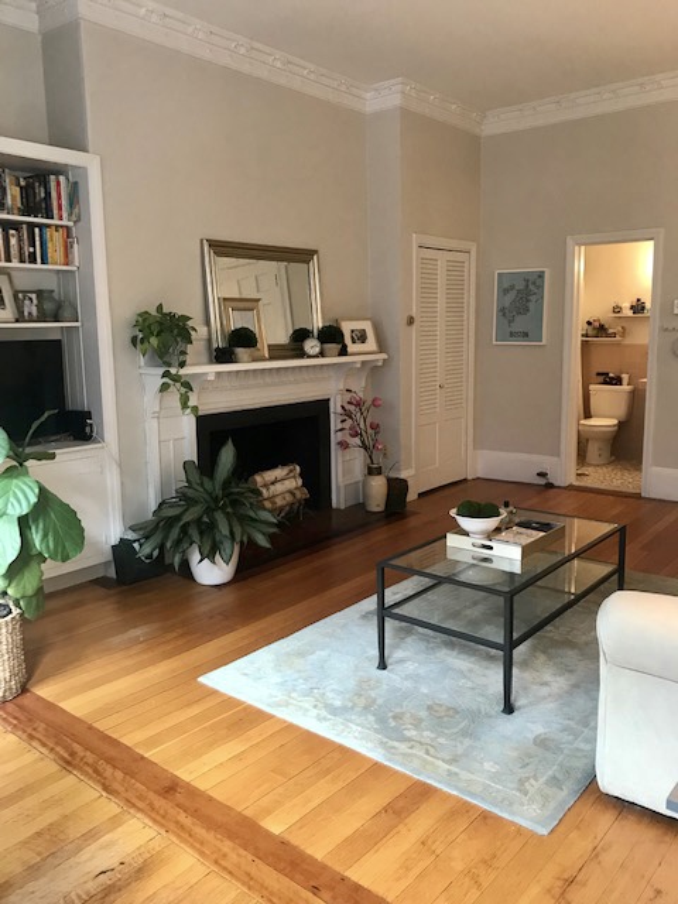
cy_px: 452
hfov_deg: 49.7
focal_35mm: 28
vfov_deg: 63.4
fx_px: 731
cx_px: 339
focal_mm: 3.99
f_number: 1.8
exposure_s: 1/15
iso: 40
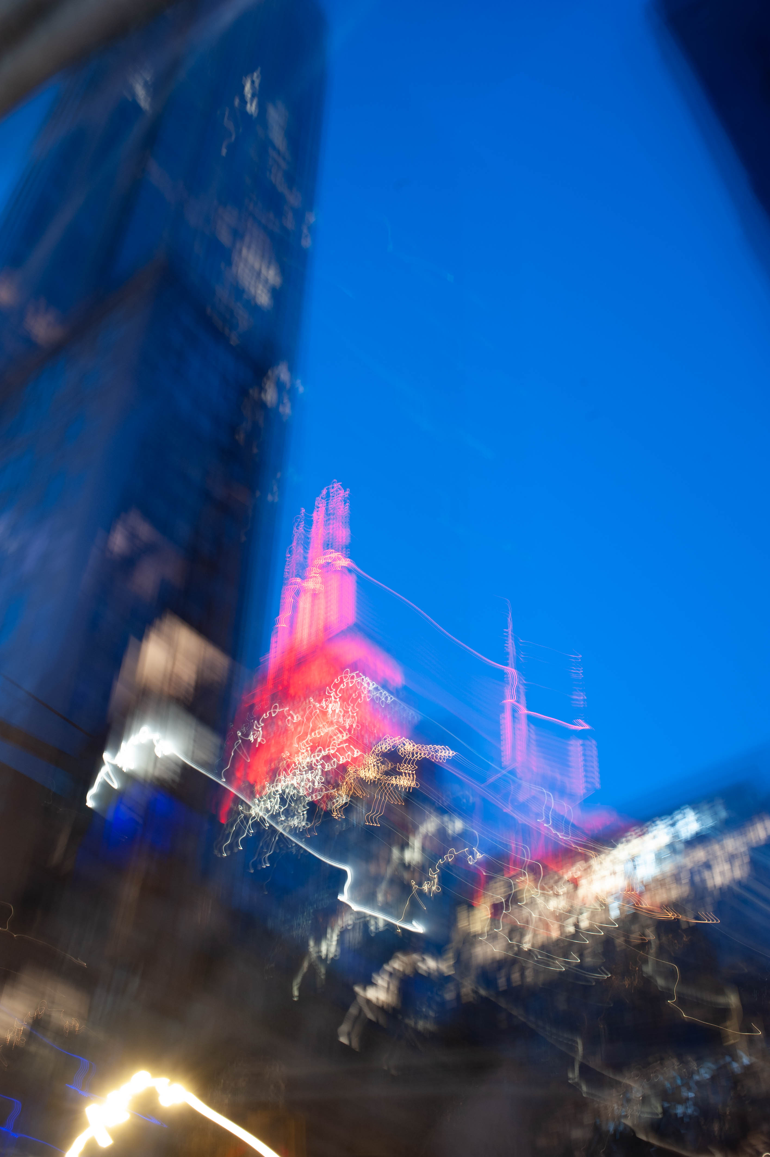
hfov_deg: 37.8
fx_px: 1124
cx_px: 385
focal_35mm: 35
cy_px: 578
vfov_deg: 54.5
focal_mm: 35
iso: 200
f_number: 8
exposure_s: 4
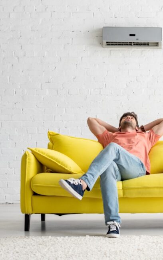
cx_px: 185
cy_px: 131
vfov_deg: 25.8
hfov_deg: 15.8
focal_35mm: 80
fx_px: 568
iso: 200
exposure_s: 1/160
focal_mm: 50
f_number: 5.6
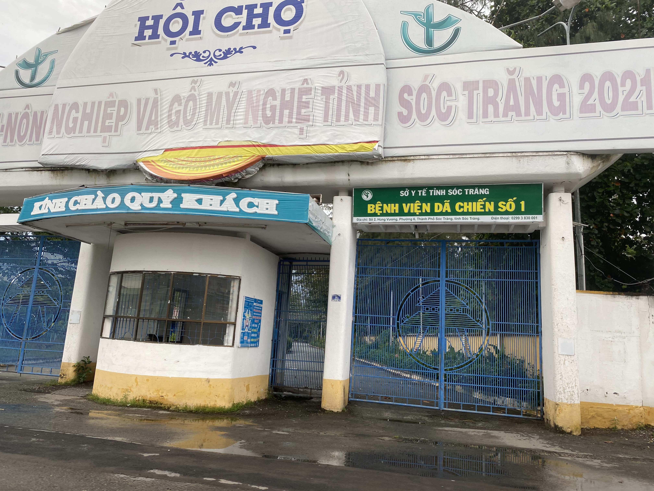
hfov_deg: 67.3
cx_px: 327
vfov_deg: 53.1
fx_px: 491
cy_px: 246
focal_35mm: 26
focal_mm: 4.25
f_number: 1.8
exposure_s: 1/121
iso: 40
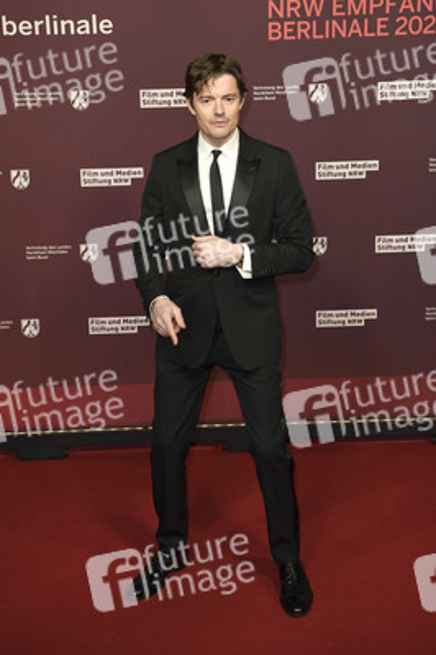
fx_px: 873
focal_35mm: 48
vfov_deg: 41.1
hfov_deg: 28.0
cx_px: 218
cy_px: 328
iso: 800
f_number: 4.5
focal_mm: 48
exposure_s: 1/320
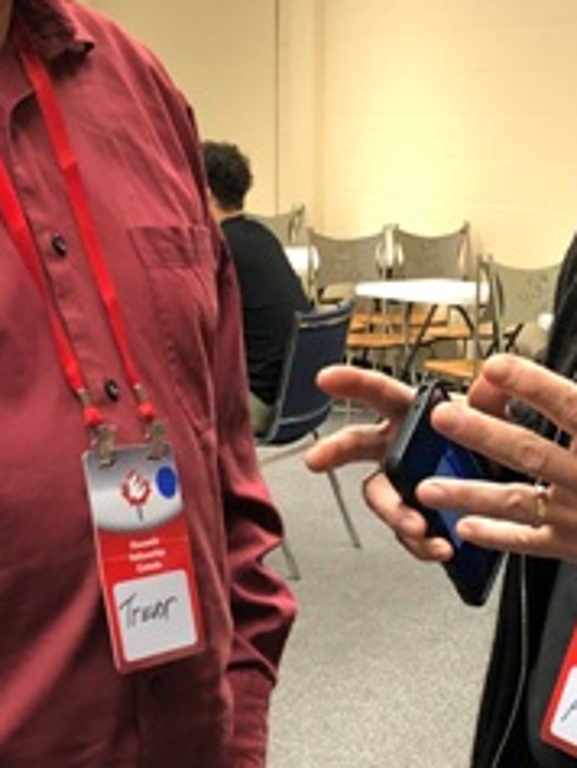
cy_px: 471
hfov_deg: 18.2
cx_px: 344
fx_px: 1799
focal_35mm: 81
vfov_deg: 24.1
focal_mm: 3.99
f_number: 1.8
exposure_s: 1/15
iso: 50
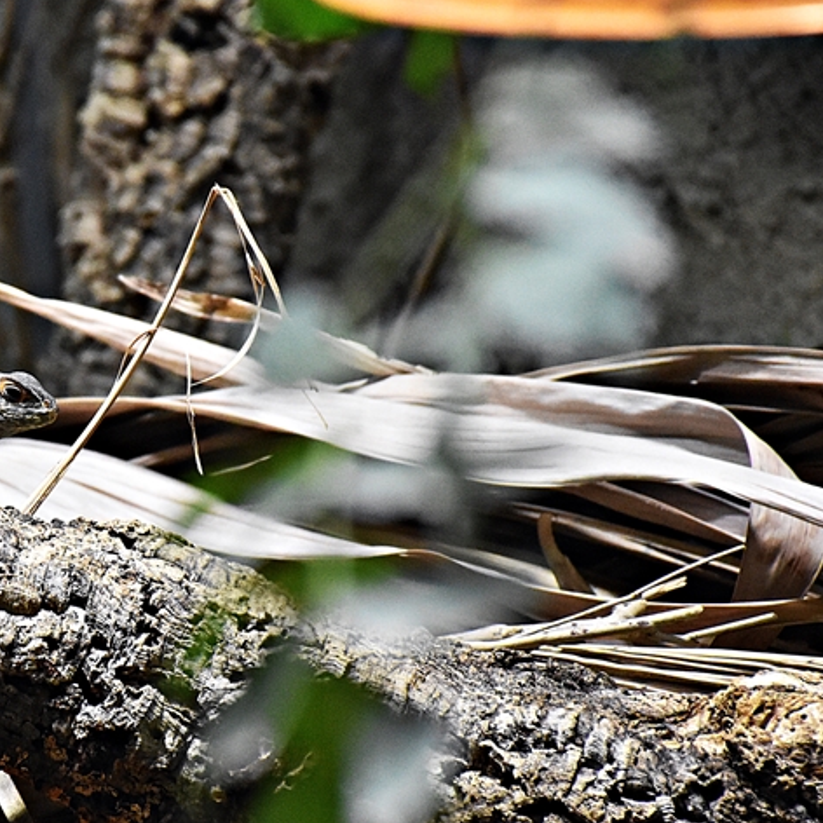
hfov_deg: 4.5
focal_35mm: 387
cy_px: 395
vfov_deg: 4.5
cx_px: -45
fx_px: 10410
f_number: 5.6
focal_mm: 140
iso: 3200
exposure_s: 1/500
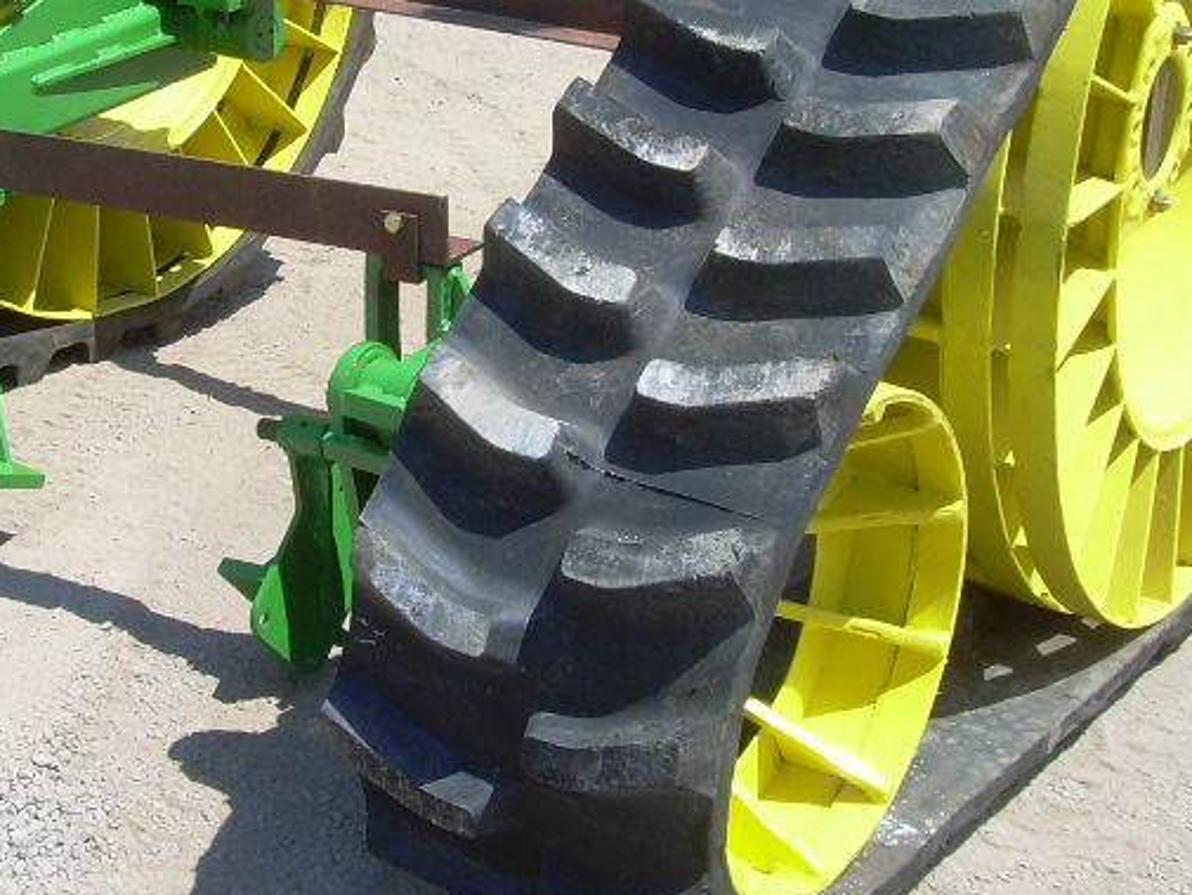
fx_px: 2652
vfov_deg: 19.0
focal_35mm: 77
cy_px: 189
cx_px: 333
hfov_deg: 25.1
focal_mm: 6.3
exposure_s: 1/297
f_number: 4.6
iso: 50
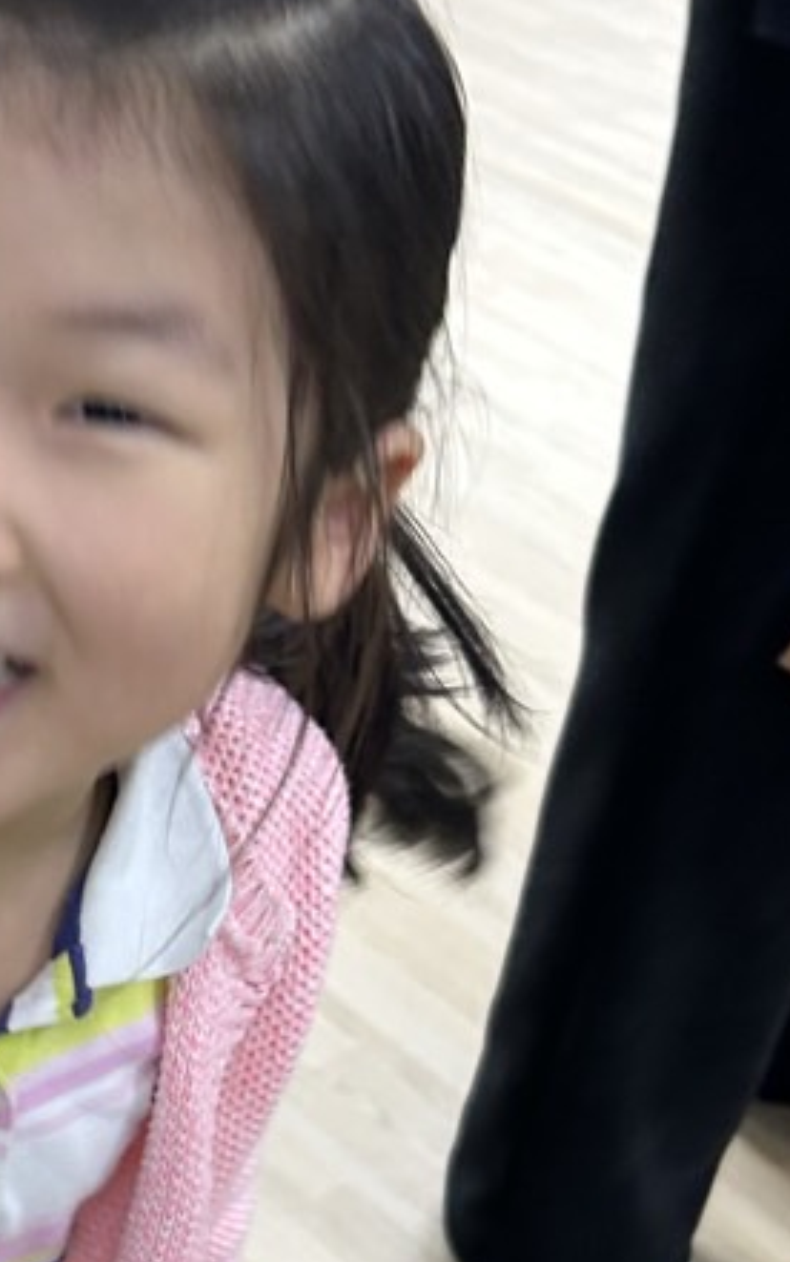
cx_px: -86
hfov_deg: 15.9
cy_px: 982
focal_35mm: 80
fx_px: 2753
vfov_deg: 25.4
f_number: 1.5
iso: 80
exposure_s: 1/60
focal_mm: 5.7
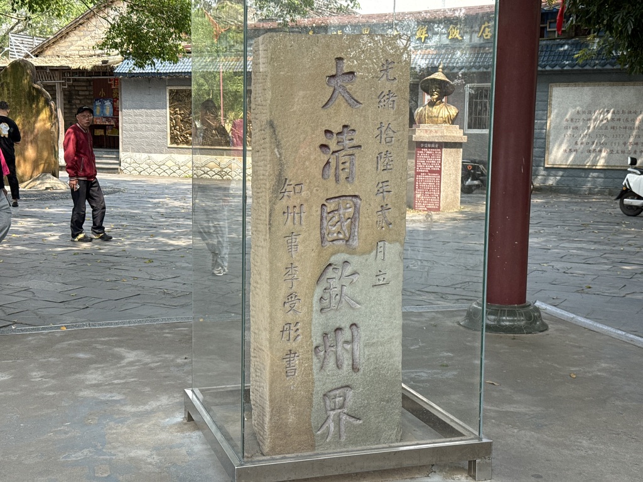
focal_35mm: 48
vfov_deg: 30.3
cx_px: 322
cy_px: 241
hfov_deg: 39.7
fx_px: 892
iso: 80
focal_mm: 6.76
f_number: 1.78
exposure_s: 1/1980
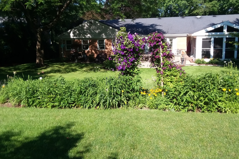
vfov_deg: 42.3
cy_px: 72
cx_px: 120
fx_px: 206
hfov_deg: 60.3
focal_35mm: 31
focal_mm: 2.47
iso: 40
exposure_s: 1/622
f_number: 1.9
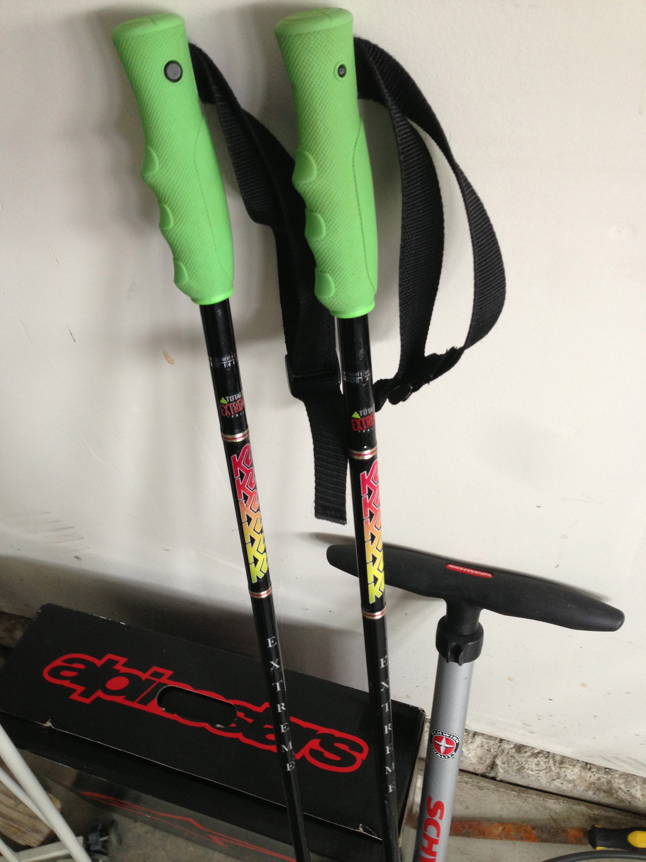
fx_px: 821
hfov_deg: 42.9
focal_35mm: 33
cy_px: 431
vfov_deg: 55.4
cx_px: 323
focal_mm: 4.13
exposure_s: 1/20
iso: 100
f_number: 2.4
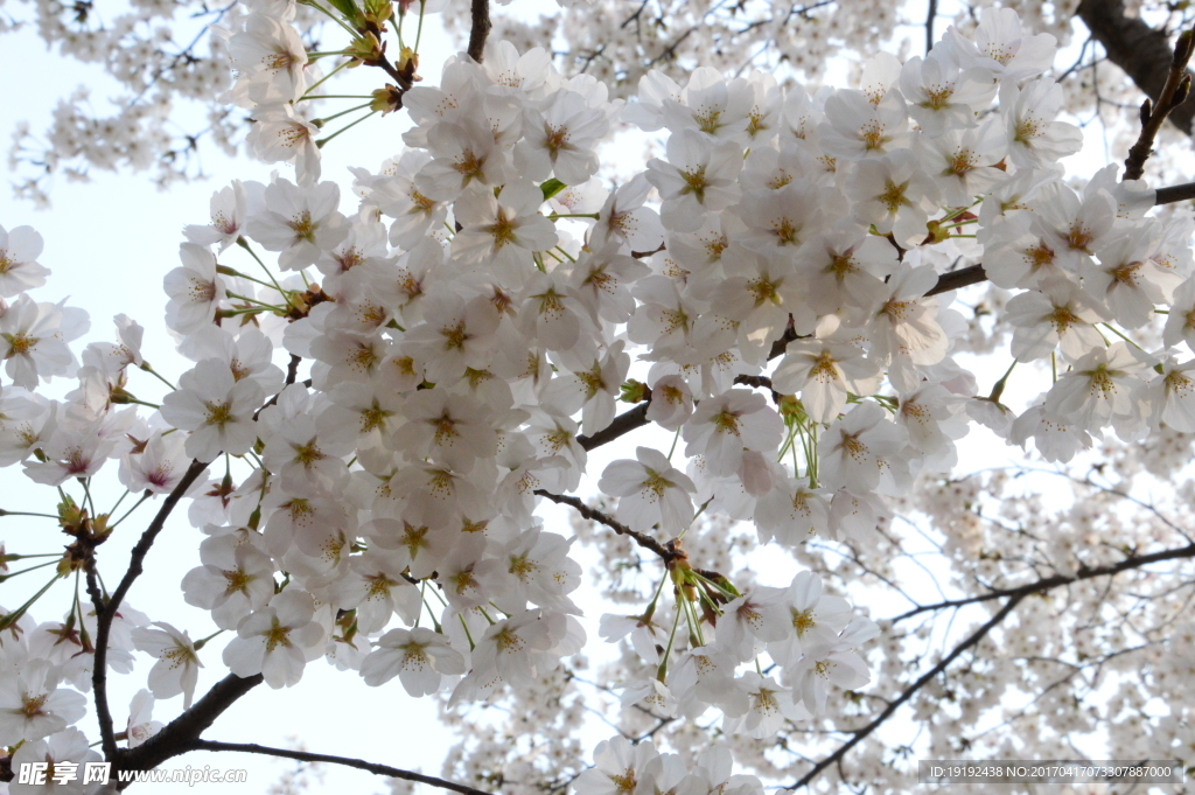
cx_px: 598
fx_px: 2587
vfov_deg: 17.5
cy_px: 398
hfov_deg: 26.0
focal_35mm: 78
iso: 1600
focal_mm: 52
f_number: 25
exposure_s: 1/250
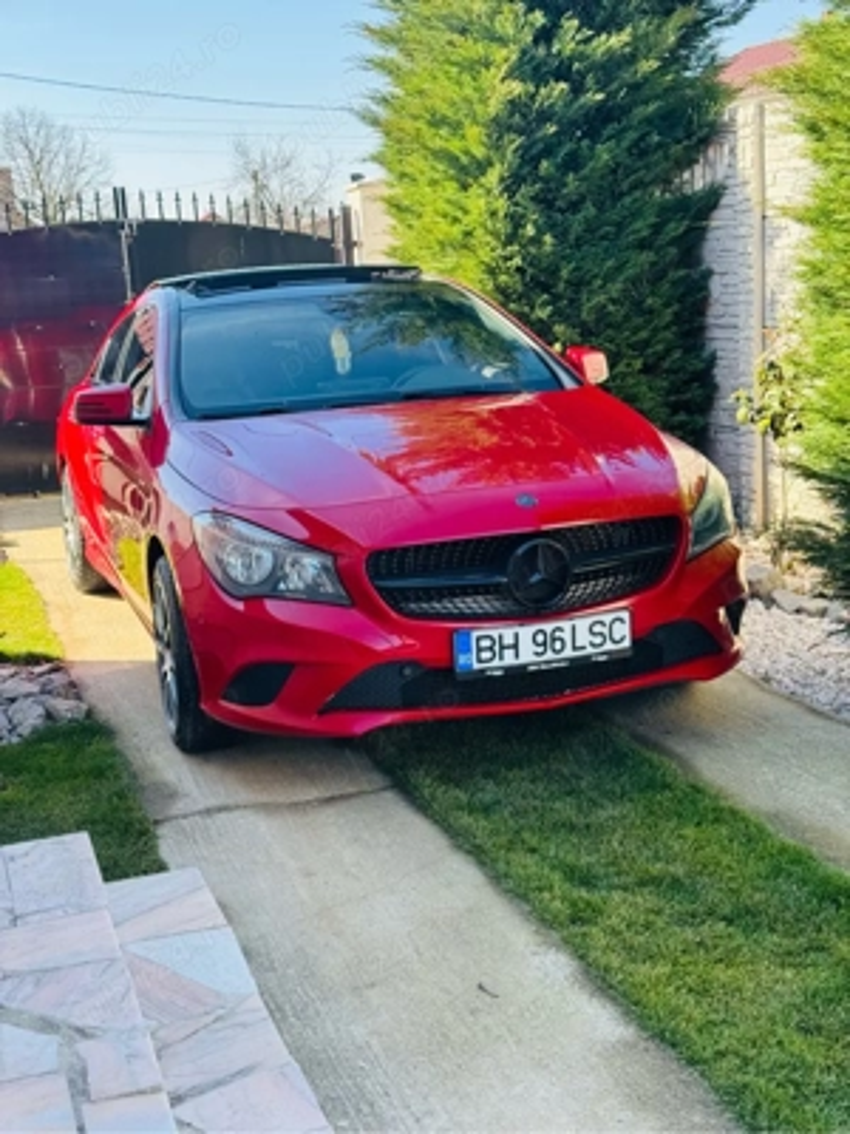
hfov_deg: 30.3
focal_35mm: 48
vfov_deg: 39.7
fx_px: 1572
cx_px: 425
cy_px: 567
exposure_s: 1/531
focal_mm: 6.76
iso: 64
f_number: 1.78
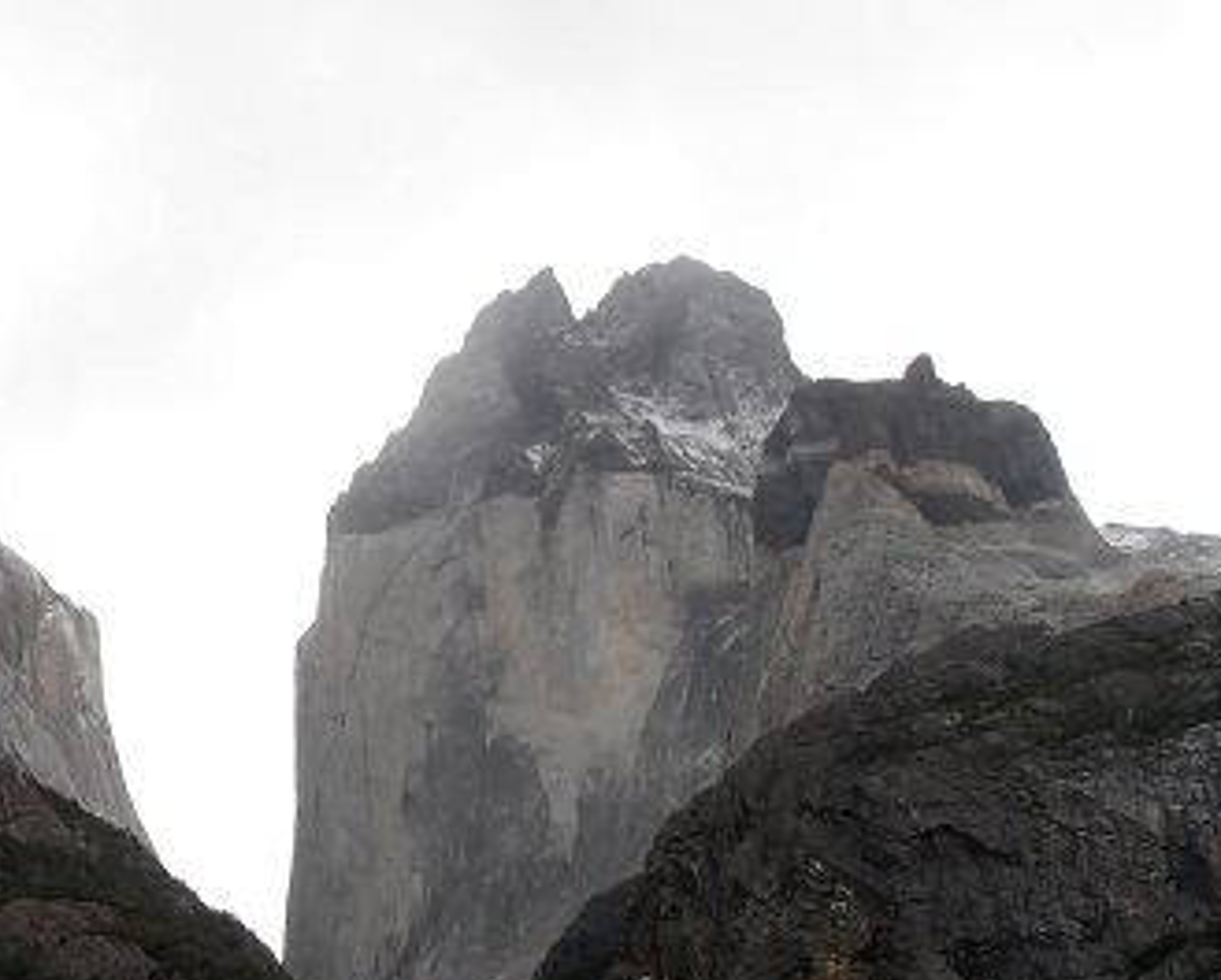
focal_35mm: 116
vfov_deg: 13.2
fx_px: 4197
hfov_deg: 16.4
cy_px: 804
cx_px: 143
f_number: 4.5
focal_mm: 10.04
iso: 80
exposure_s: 1/320
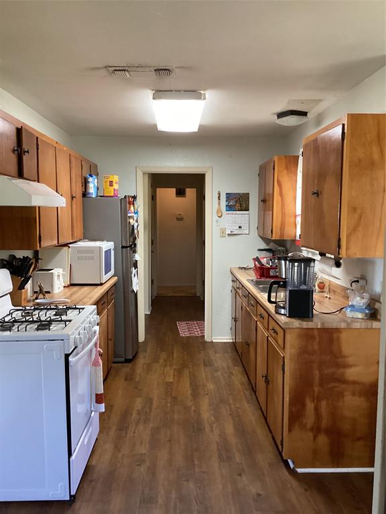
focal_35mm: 31
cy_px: 257
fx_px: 461
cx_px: 193
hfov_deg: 45.4
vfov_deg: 58.4
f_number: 2.4
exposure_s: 1/60
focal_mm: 3.3
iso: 400
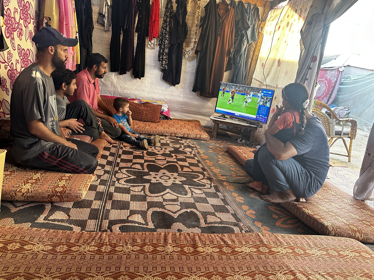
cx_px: 187
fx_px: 259
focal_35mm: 24
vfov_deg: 56.8
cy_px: 140
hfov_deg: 71.6
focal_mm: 6.86
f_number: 1.78
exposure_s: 1/60
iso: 250
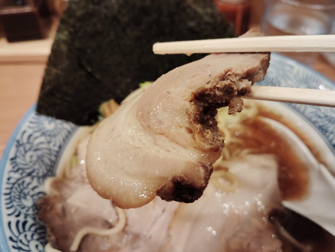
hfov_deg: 63.4
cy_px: 126
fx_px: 271
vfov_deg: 49.9
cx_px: 168
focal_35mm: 28
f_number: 1.8
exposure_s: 1/50
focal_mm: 4.22
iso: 630
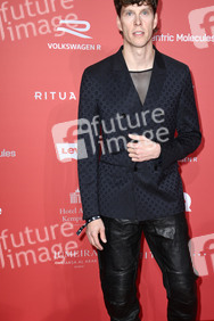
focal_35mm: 68
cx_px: 143
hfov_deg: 19.9
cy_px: 192
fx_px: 606
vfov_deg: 29.6
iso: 800
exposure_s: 1/250
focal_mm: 48
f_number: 5.6
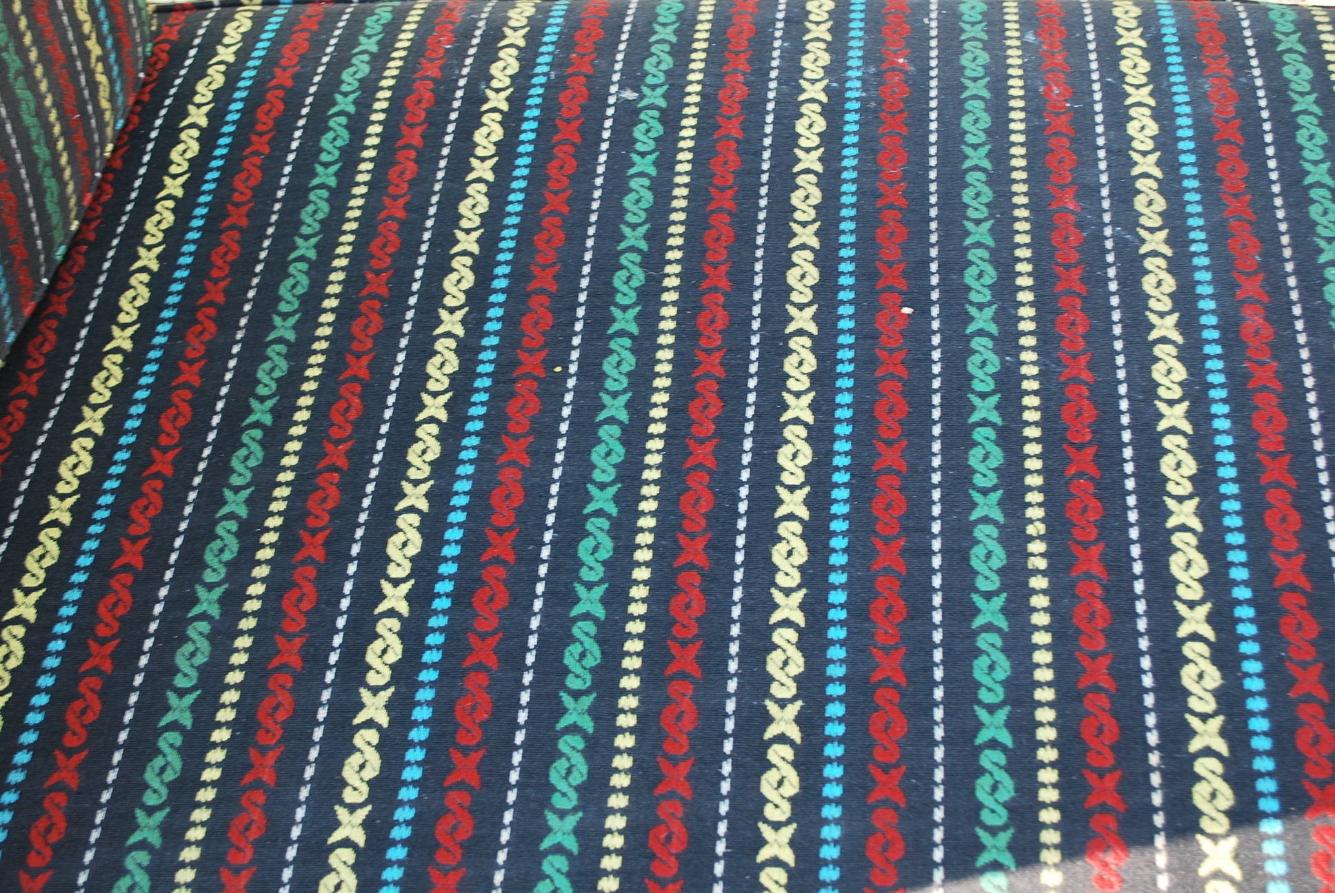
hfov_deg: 37.8
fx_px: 1949
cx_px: 668
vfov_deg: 25.8
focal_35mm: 52
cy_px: 446
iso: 200
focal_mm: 35
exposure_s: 1/30
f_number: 5.3
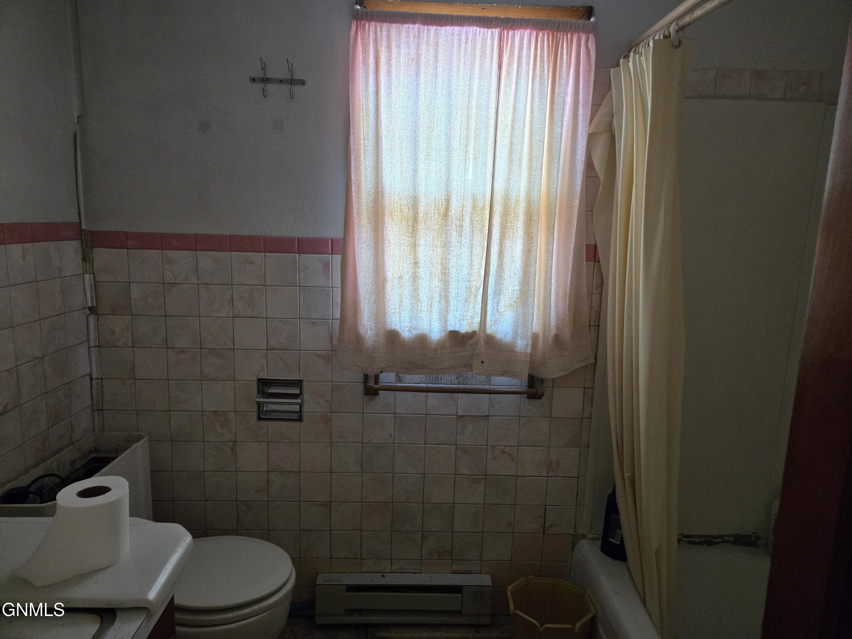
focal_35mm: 23
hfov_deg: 73.9
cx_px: 426
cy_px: 320
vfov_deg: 58.9
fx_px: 566
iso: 800
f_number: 1.8
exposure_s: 1/120
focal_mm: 5.4
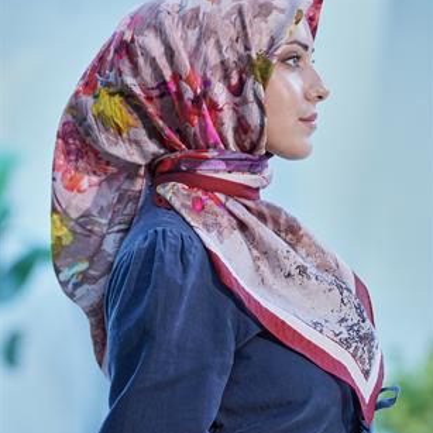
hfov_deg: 11.3
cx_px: 217
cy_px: 206
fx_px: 2179
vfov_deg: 11.3
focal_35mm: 154
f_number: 3.5
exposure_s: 1/200
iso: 640
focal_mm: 120
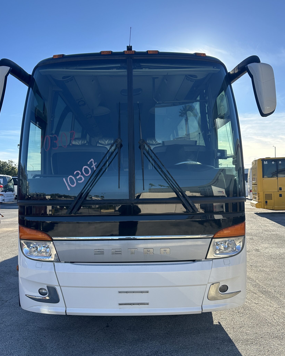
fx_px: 306
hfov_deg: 49.9
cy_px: 181
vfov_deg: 60.4
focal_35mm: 29
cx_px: 134
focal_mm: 6.86
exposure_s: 1/2591
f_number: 1.78
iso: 80
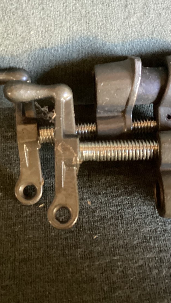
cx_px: 108
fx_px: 371
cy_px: 154
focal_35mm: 46
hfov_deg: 25.9
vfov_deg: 44.6
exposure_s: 1/25
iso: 640
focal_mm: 3.3
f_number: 2.4
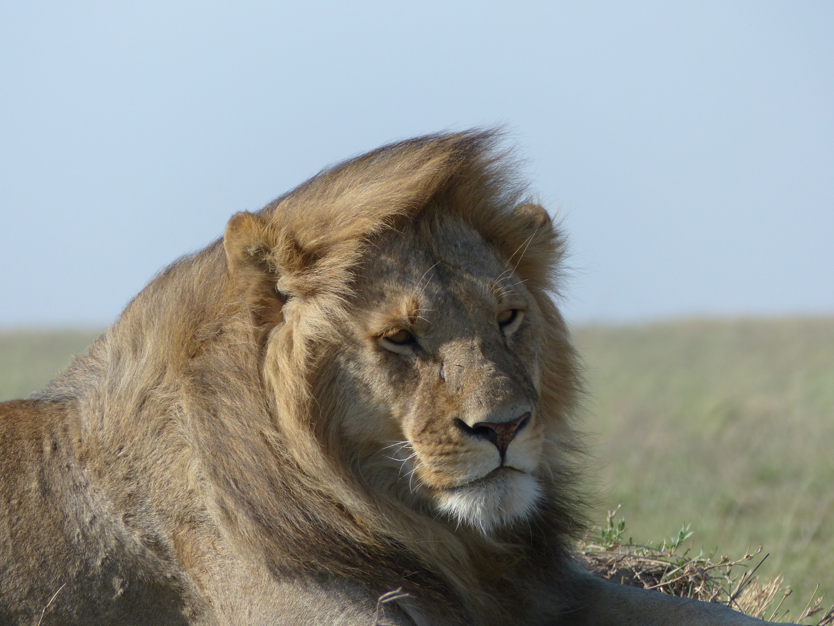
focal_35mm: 598
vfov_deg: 2.5
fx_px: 14408
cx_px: 417
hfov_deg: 3.3
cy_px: 313
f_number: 3.5
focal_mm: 107.6
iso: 100
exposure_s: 1/1300
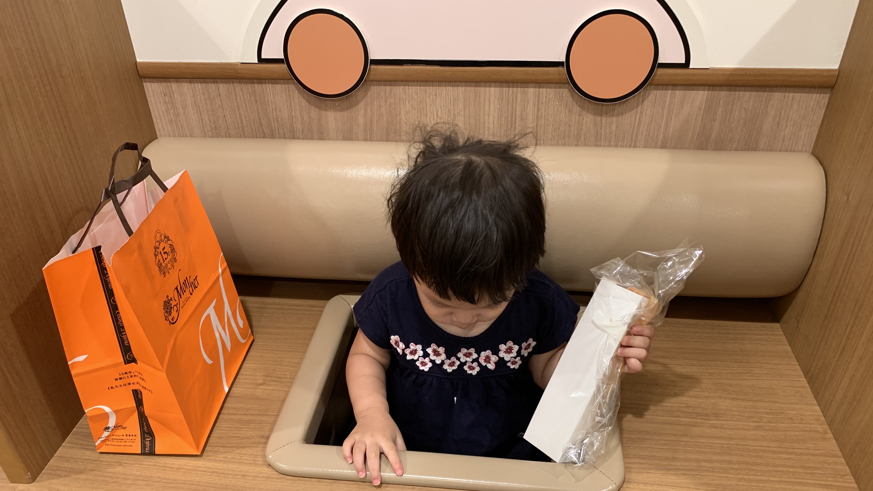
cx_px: 436
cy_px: 331
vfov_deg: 39.7
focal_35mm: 29
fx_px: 671
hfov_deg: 66.1
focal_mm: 4.25
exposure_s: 1/60
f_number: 1.8
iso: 100
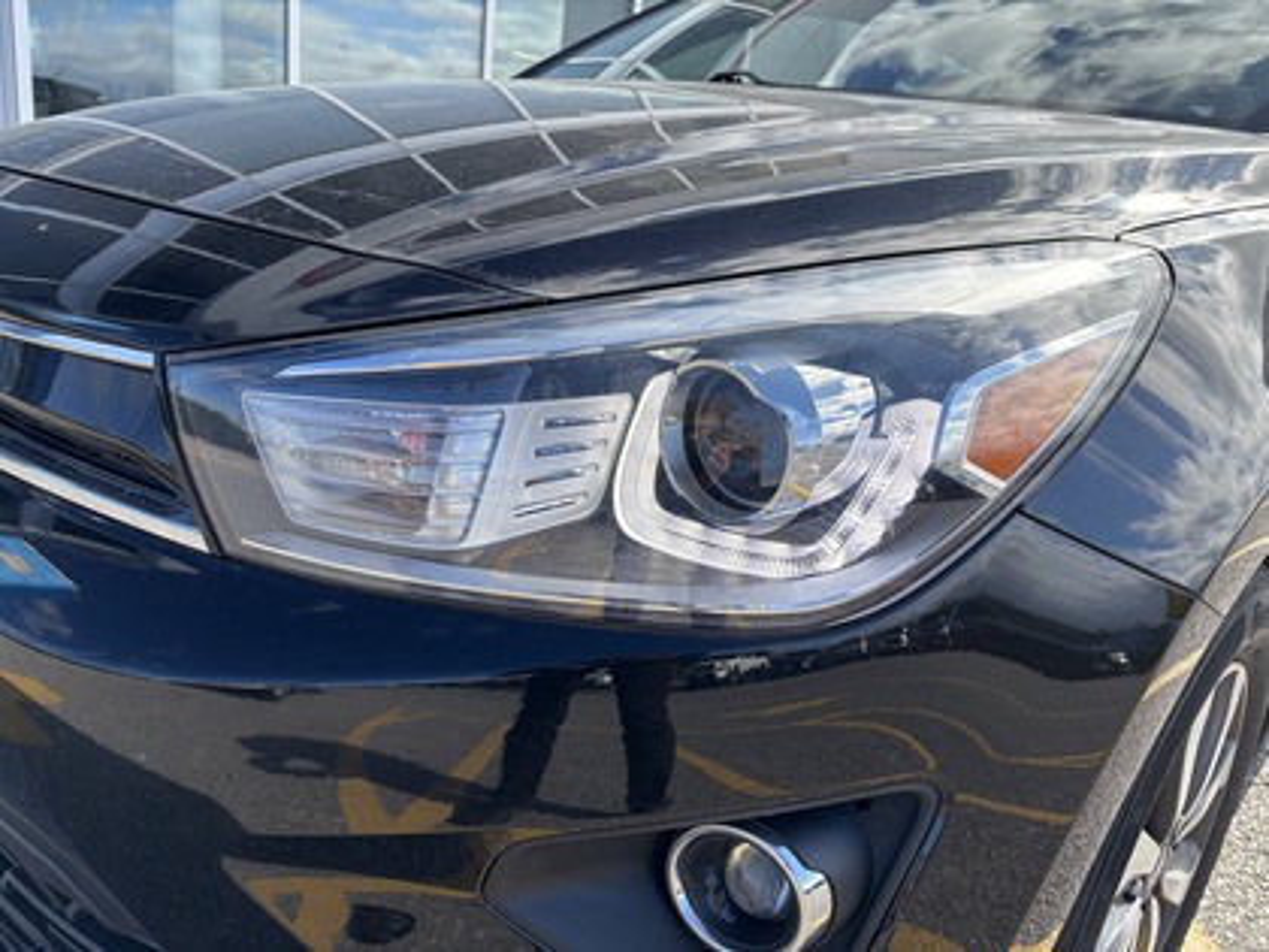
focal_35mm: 26
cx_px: 634
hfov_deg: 67.3
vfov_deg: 53.1
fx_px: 953
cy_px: 476
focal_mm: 5.96
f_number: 1.6
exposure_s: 1/1567
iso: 50
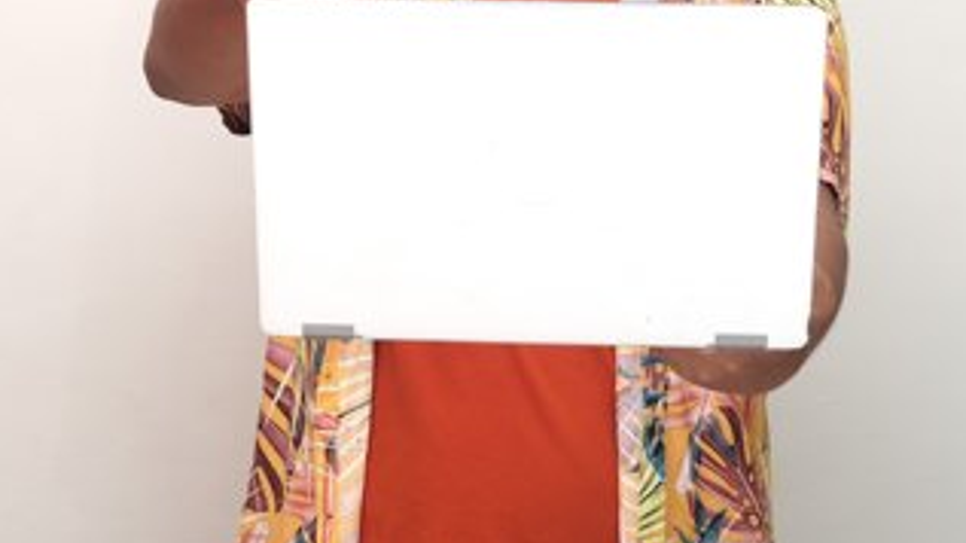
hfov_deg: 22.5
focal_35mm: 95
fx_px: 2432
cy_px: 31
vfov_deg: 12.6
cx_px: 506
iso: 125
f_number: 5.6
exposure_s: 1/60
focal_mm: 31.4
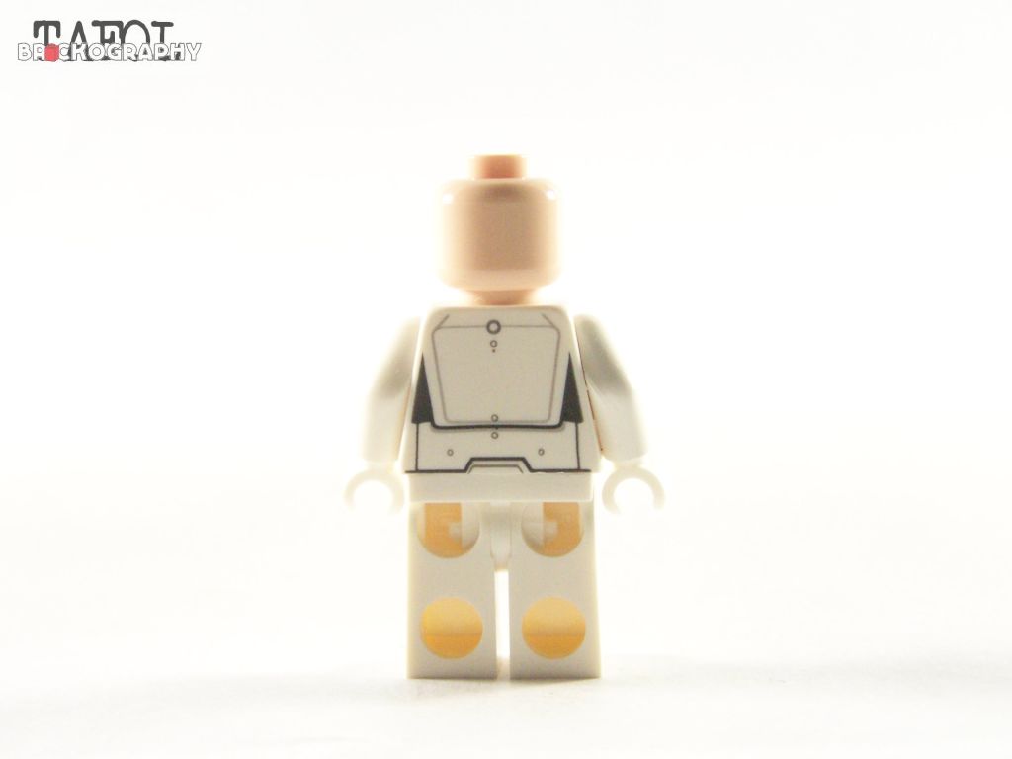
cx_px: 506
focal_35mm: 75
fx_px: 2193
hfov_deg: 26.0
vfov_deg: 19.6
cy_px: 380
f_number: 3.2
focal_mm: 12.4
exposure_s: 1/60
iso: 400
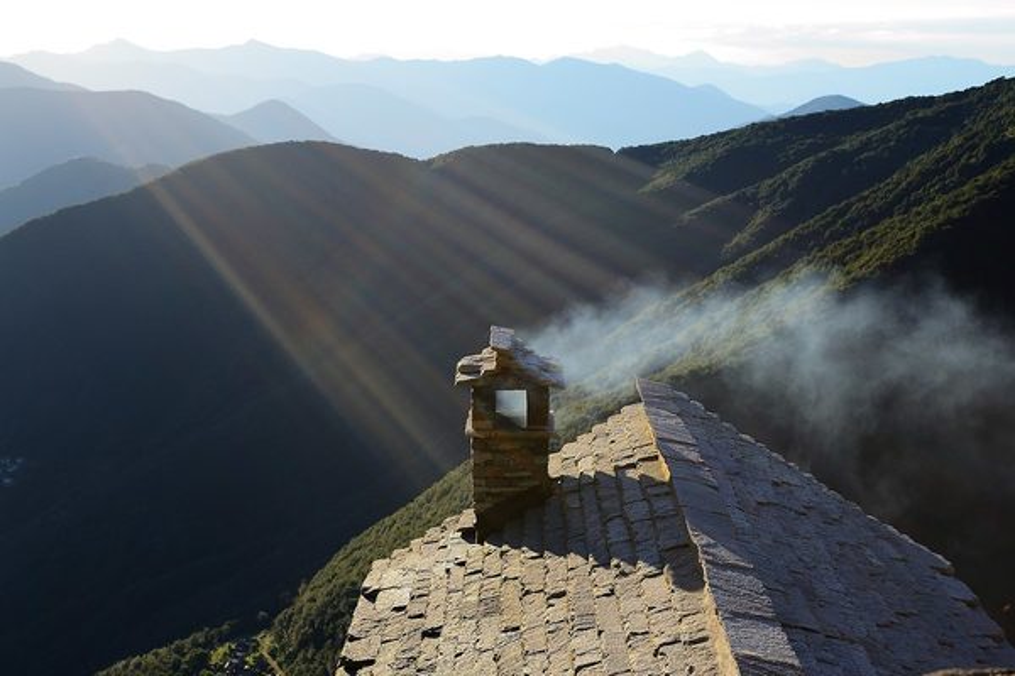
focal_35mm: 52
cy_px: 338
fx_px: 1480
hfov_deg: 37.9
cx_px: 508
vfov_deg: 25.8
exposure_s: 1/100
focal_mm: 35
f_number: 7.1
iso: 100
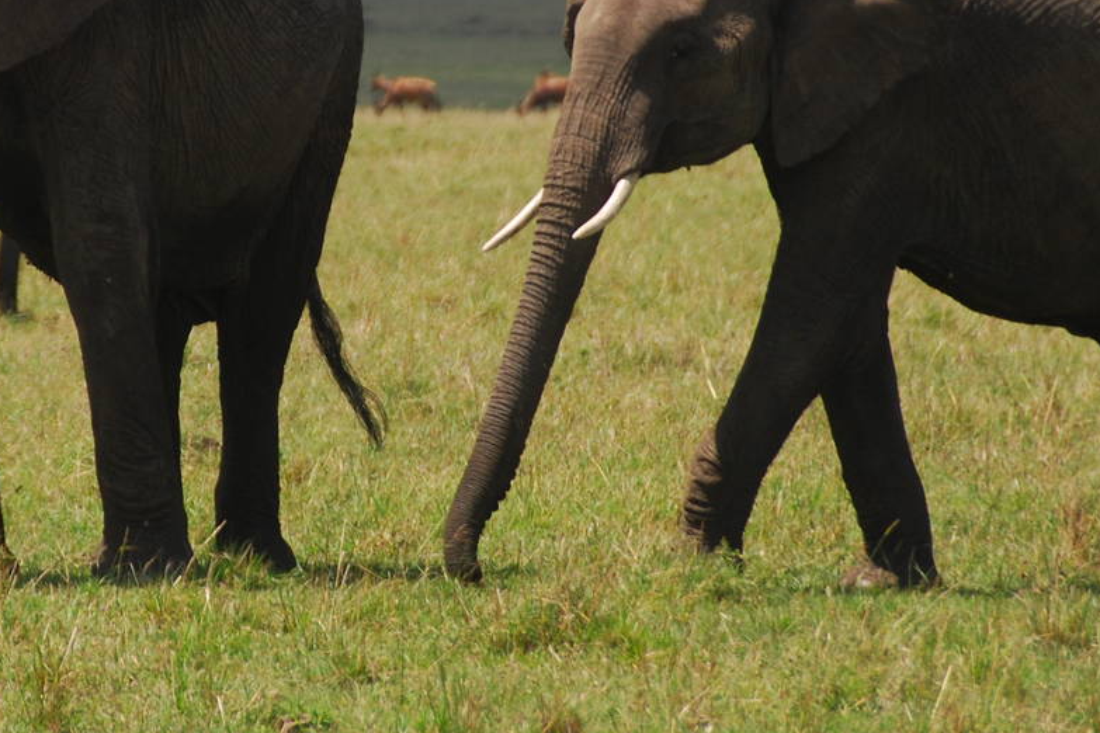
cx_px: 273
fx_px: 18760
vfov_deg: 2.2
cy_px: 239
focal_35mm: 614
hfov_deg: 3.4
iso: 200
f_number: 5.6
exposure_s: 1/320
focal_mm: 200
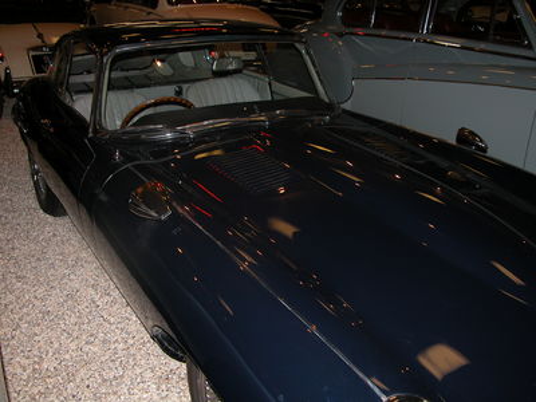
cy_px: 201
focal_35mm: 35
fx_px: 542
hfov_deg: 52.6
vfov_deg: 40.7
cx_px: 268
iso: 100
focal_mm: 8.9
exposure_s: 1/60
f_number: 2.8
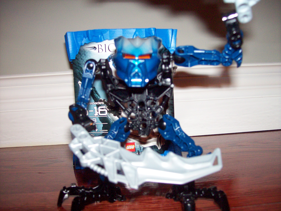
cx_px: 140
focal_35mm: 36
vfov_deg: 39.6
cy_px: 106
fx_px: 292
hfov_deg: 51.4
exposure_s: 1/64
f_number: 2.7
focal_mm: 6
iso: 140
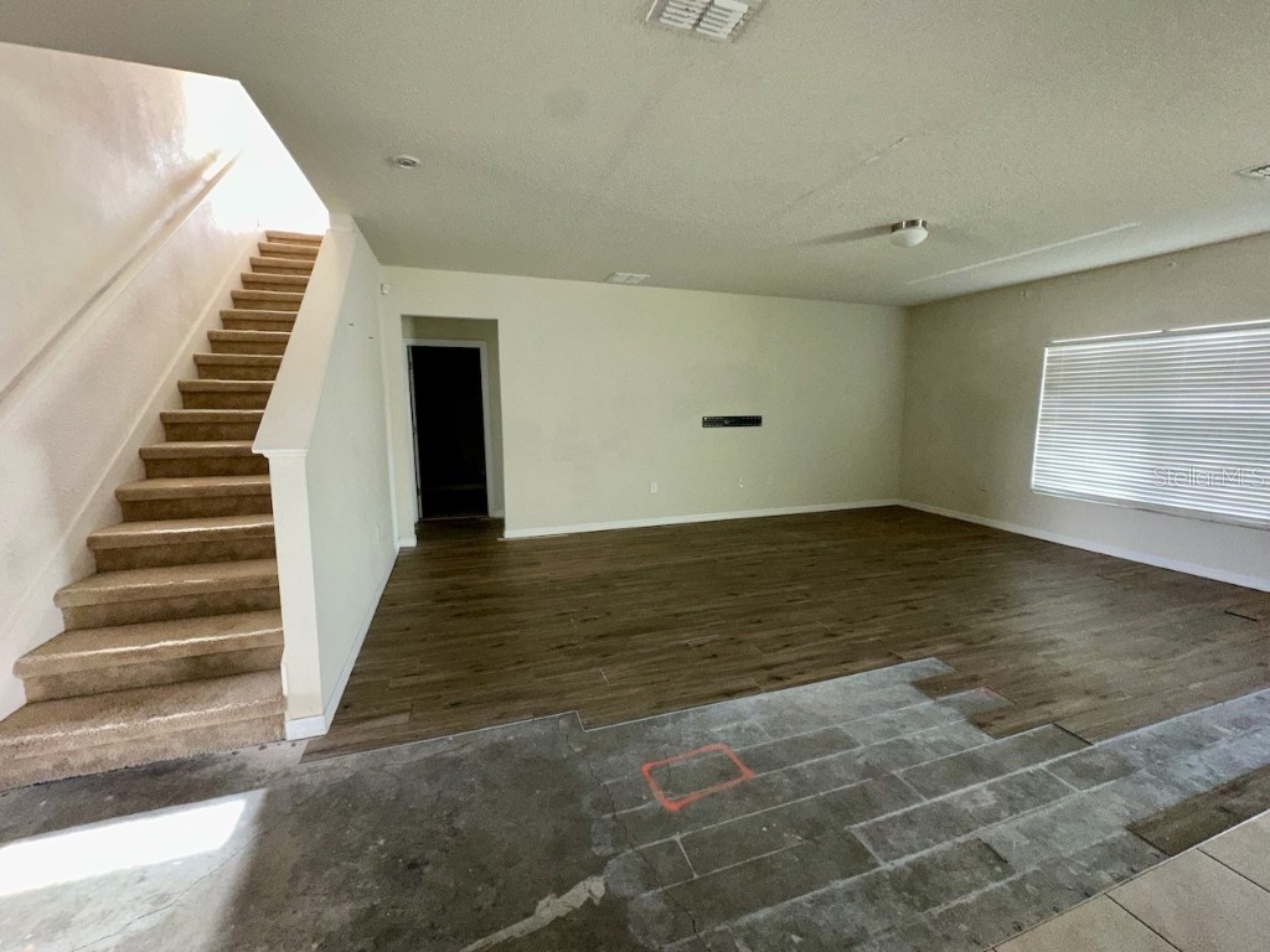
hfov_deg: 102.1
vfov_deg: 85.7
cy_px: 476
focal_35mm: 14
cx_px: 635
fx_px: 514
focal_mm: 2.22
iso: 200
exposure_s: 1/113
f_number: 2.2
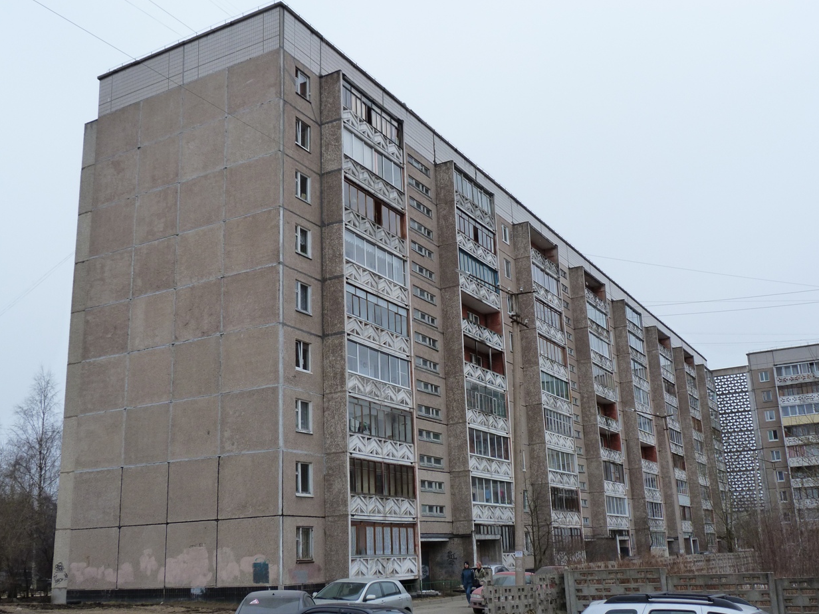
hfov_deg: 51.4
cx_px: 418
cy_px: 313
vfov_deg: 39.7
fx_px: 852
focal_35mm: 36
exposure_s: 1/250
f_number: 4.5
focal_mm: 6.3
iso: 125
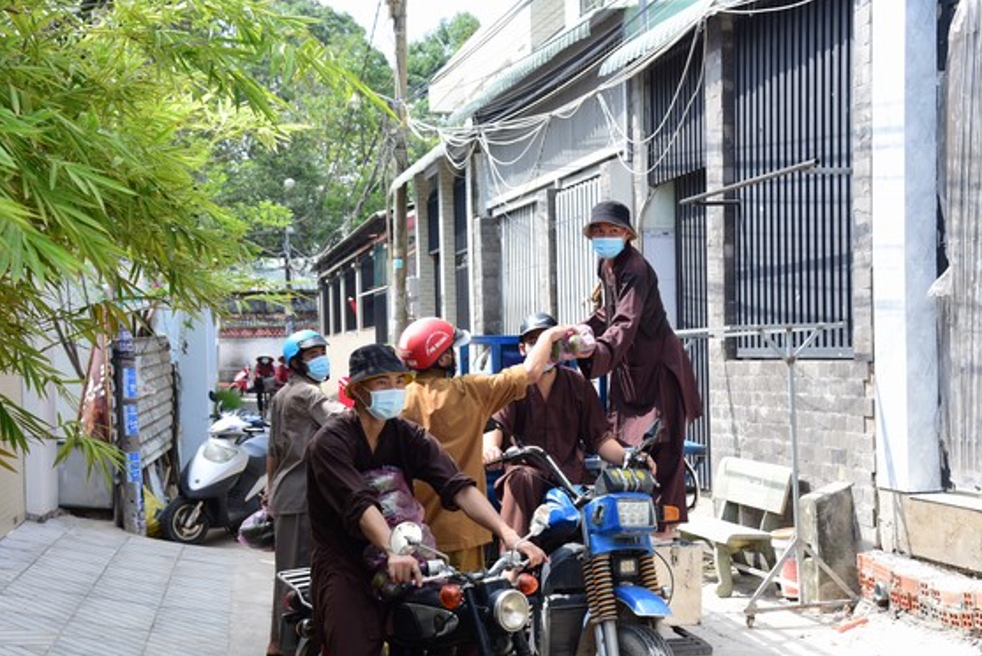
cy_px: 377
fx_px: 1528
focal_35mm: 56
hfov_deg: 35.6
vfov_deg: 24.2
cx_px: 529
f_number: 6.3
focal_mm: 48
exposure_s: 1/160
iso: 160
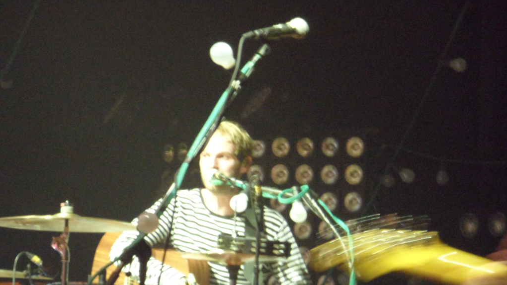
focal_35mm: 328
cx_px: 254
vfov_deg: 3.7
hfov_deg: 6.6
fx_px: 4410
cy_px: 142
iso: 800
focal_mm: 49.4
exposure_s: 1/4
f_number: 5.4
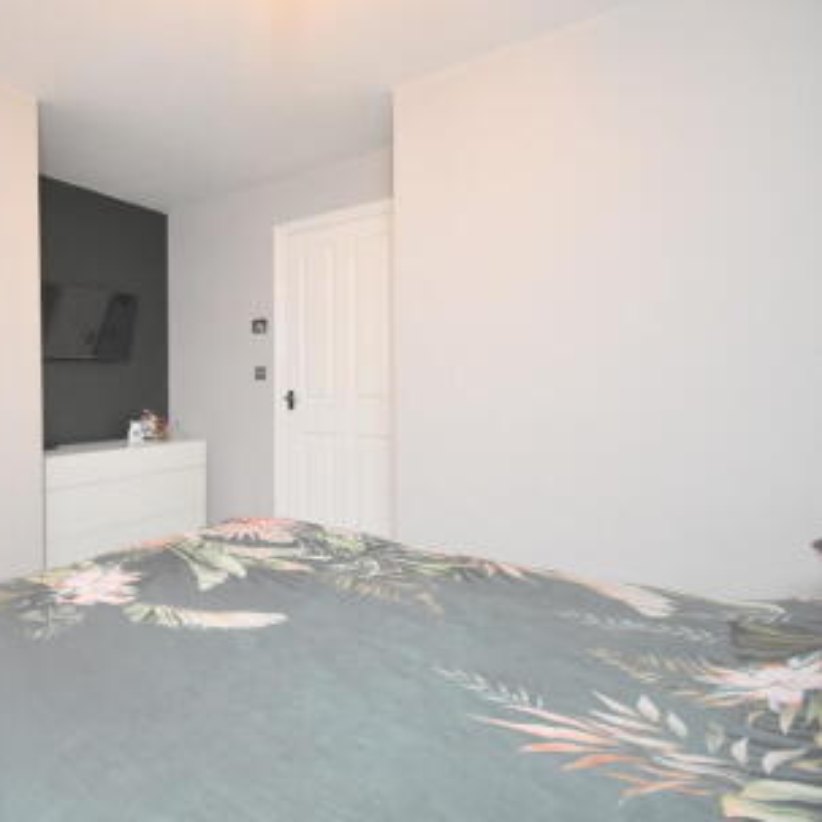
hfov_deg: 68.5
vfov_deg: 74.8
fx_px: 537
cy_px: 406
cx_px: 179
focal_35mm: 20
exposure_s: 1/125
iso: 1600
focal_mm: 10
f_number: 4.5
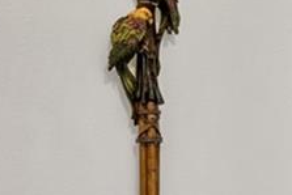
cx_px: 378
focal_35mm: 115
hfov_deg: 16.8
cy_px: 188
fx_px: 933
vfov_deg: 11.8
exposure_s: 1/1.25
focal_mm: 16
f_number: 9
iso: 250
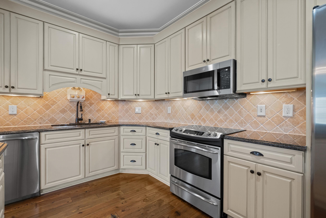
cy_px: 109
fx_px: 145
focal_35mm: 16
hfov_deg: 96.7
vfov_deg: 73.8
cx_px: 163
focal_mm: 16
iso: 800
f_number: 8
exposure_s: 1/15
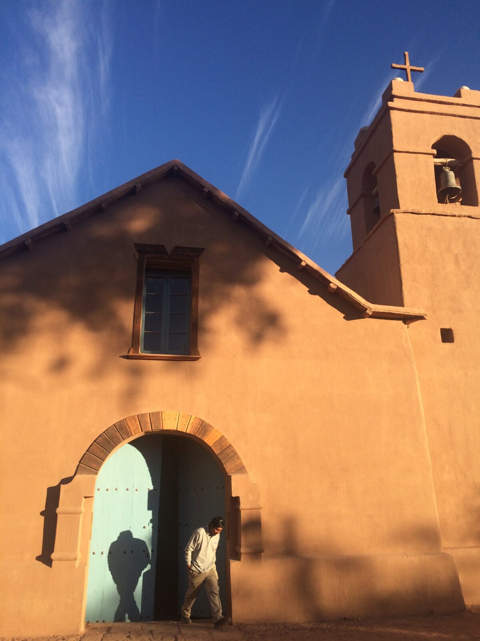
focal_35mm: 29
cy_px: 320
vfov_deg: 61.7
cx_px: 240
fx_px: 536
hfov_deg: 48.2
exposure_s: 1/977
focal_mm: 4.15
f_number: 2.2
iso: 32
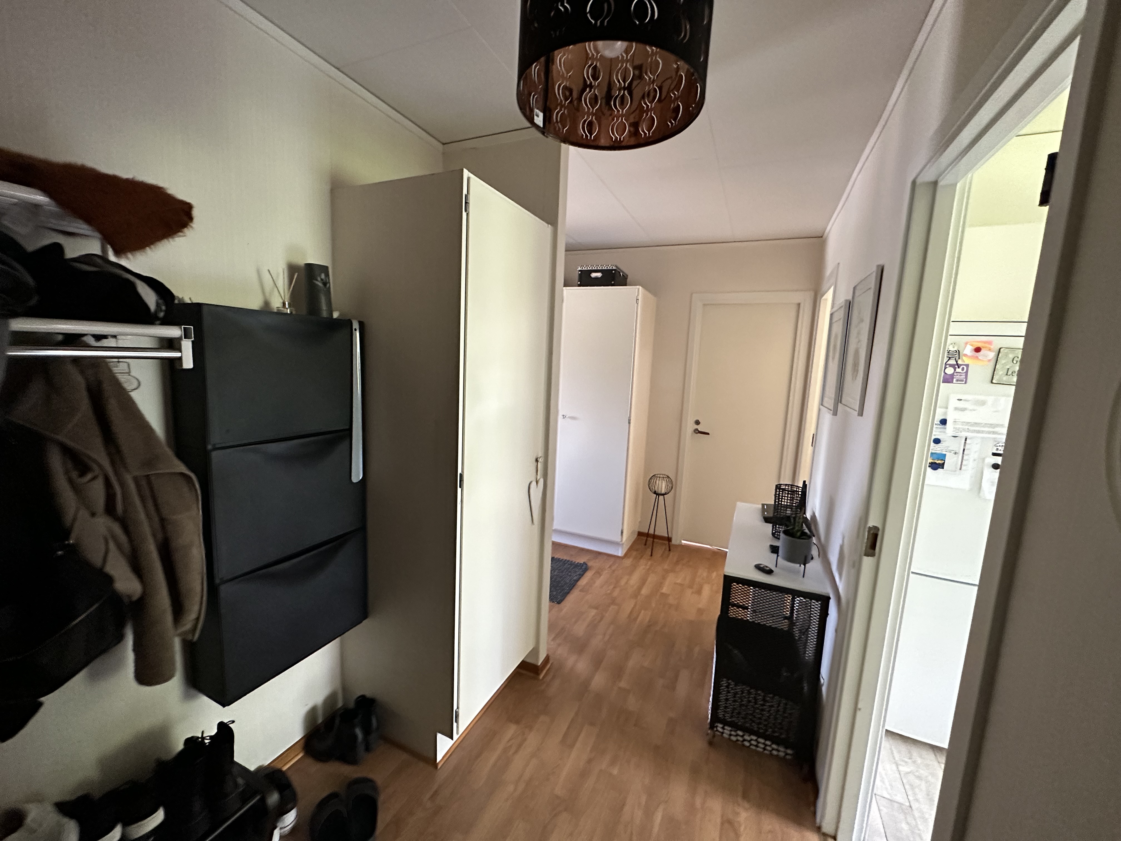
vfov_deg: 85.7
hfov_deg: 102.1
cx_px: 560
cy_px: 420
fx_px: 453
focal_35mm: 14
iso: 800
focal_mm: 2.22
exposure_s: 1/60
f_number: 2.2
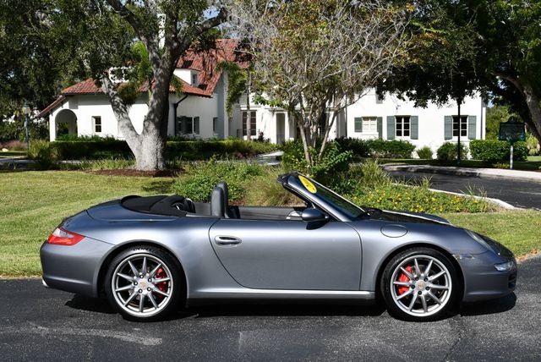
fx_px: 782
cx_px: 270
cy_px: 181
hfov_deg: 38.2
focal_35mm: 52
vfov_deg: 26.0
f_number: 9
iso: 100
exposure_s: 1/320
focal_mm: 26
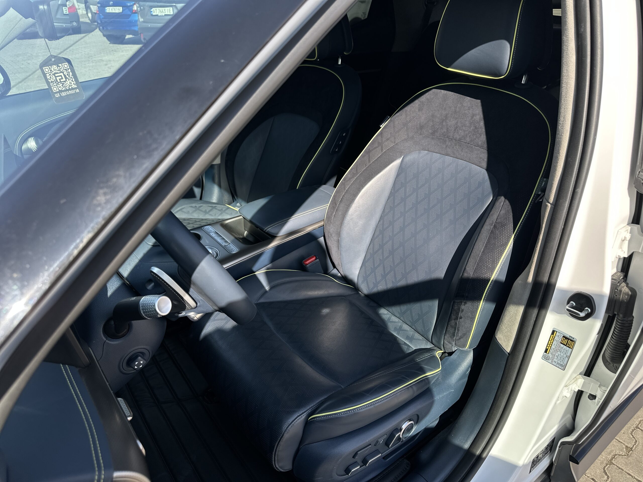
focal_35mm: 24
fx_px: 446
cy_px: 241
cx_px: 322
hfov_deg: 71.6
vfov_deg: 56.8
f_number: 1.78
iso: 80
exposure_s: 1/1212
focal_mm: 6.86
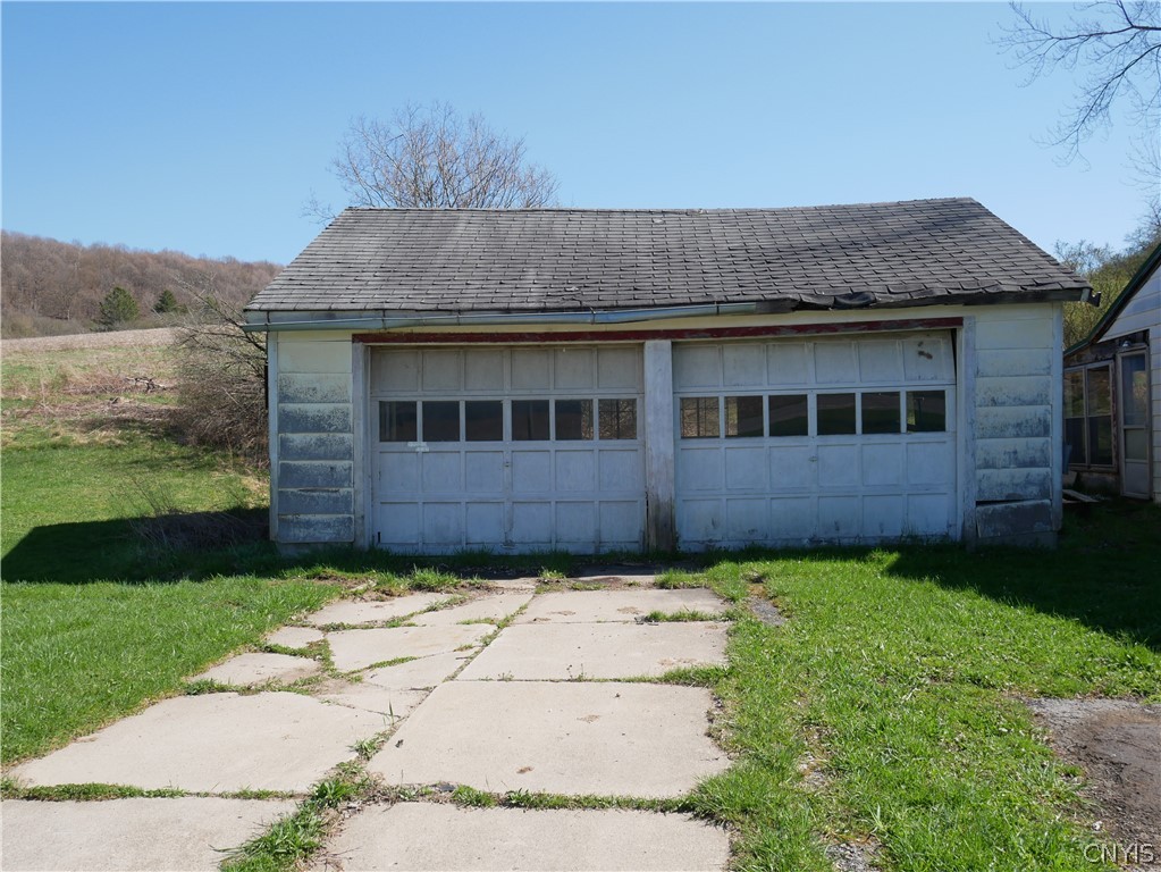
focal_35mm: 32
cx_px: 580
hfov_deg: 56.8
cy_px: 436
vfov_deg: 44.2
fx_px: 1074
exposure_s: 1/320
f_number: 7.1
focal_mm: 16
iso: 200
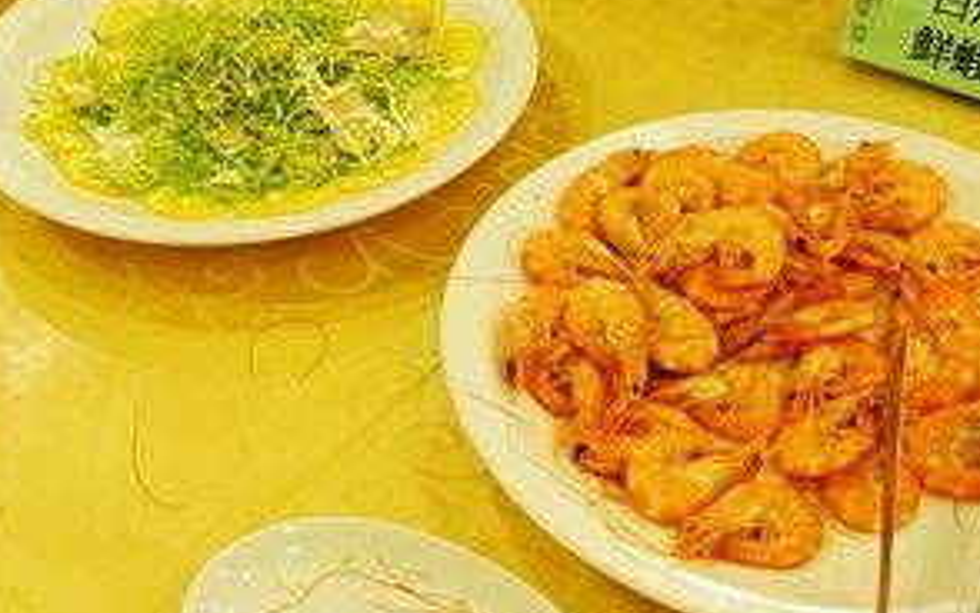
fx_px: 1443
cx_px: 463
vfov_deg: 23.3
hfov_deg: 37.5
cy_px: 55
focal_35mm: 54
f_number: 1.8
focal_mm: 8.8
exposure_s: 1/30
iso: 320
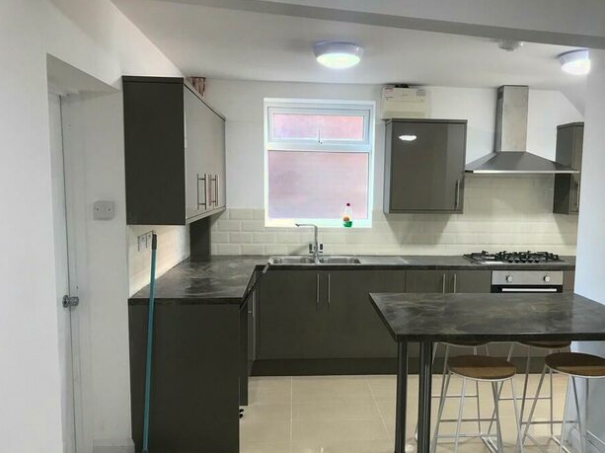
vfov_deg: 44.0
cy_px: 257
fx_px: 559
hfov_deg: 56.7
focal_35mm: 32
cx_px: 338
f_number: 1.8
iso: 32
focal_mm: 3.99
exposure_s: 1/25
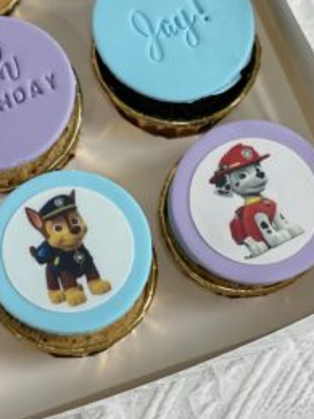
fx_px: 1584
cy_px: 107
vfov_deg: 15.0
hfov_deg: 11.2
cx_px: 21
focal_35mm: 131
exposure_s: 1/100
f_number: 2.2
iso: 80
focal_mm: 7.5
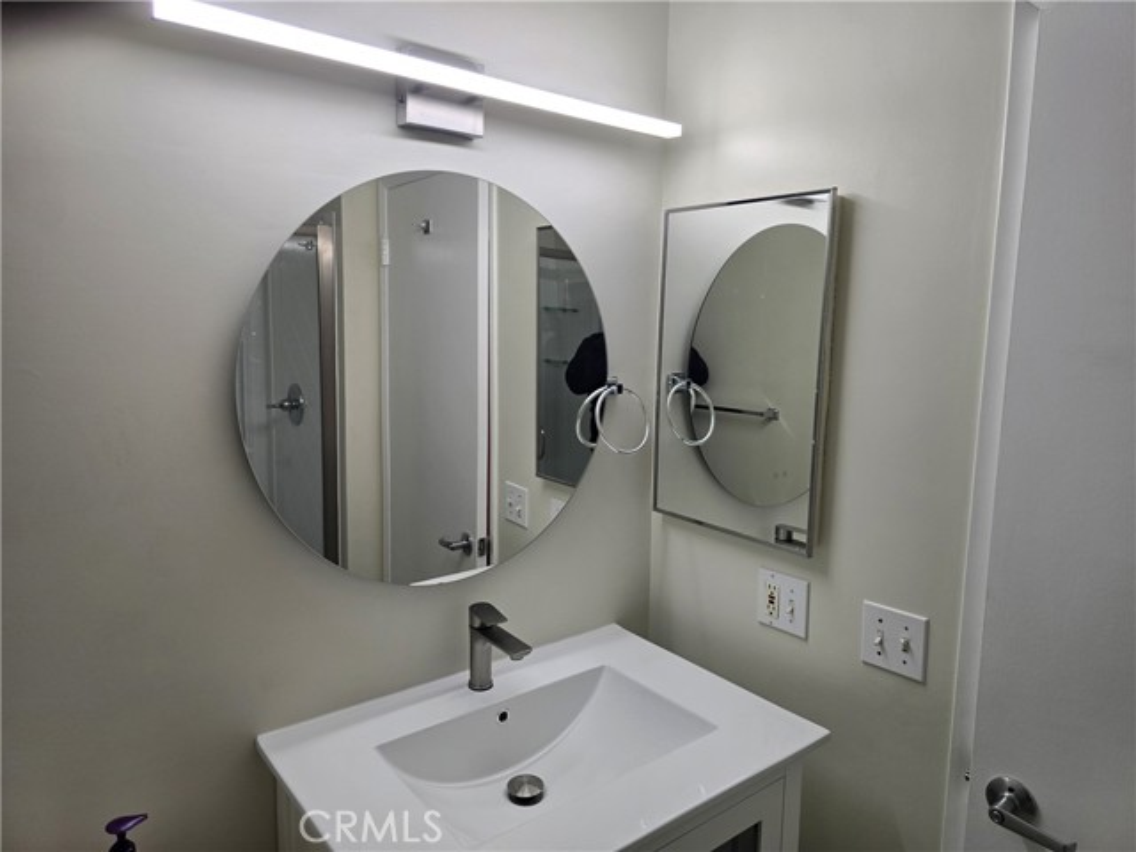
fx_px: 755
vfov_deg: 58.9
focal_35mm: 23
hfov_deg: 73.9
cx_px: 568
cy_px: 426
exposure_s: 1/120
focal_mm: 6.3
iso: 40
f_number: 1.7
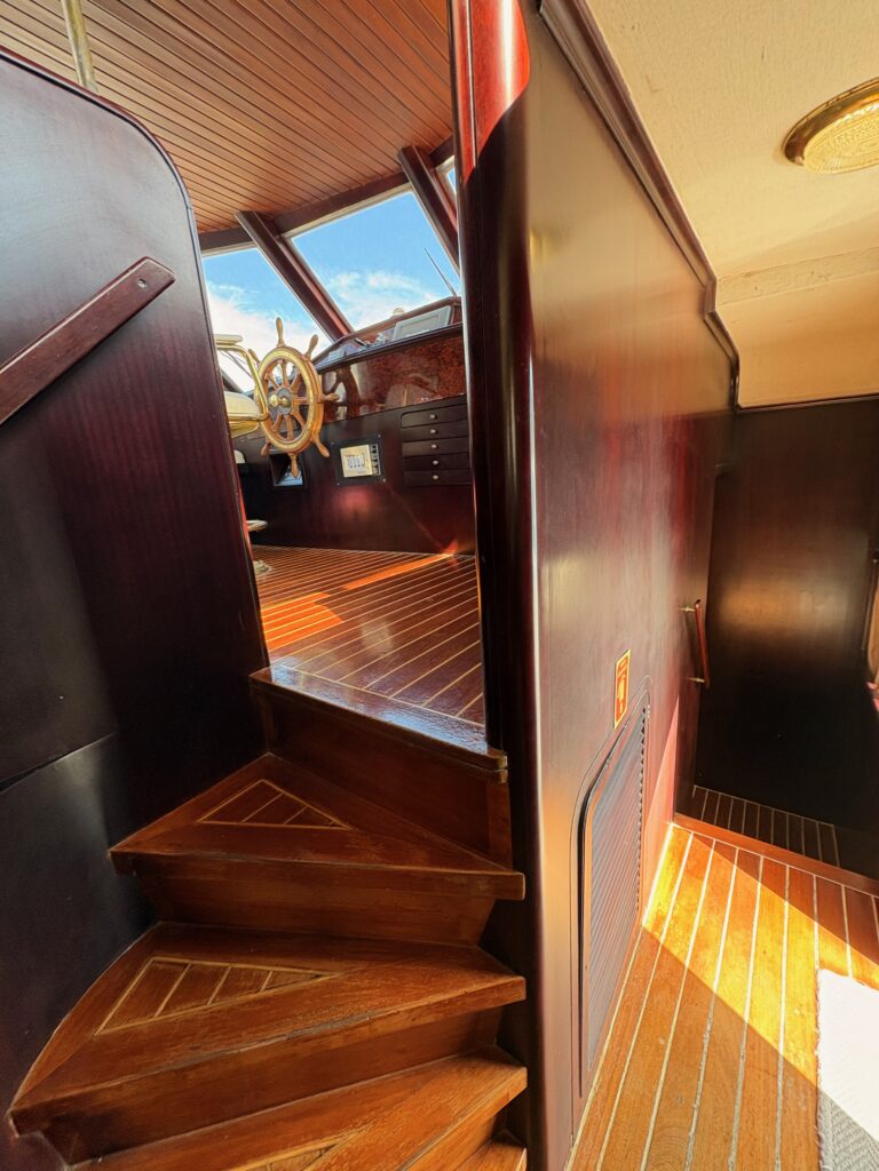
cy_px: 586
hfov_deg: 85.7
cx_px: 440
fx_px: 474
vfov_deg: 102.1
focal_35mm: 14
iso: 250
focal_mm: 2.22
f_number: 2.2
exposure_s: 1/71
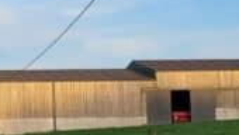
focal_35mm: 118
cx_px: -90
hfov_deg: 16.9
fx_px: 749
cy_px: 125
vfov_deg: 10.2
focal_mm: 4.6
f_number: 1.8
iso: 40
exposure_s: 1/291
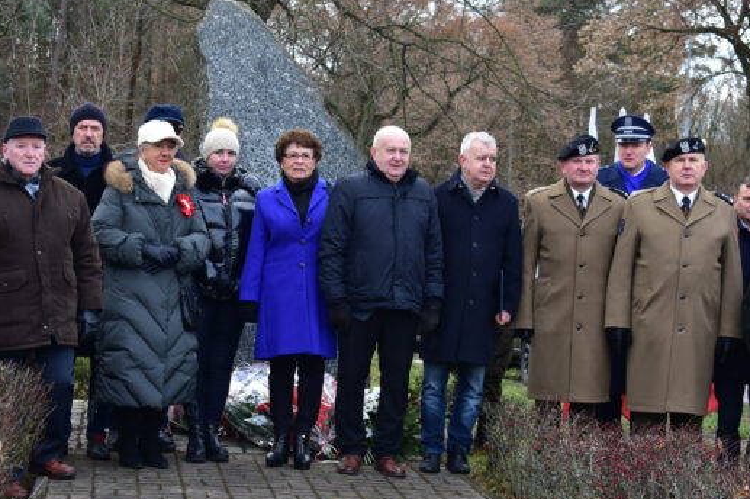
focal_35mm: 101
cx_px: 360
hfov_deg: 20.3
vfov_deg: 13.6
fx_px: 2095
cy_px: 244
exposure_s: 1/160
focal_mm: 55
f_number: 5.6
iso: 500
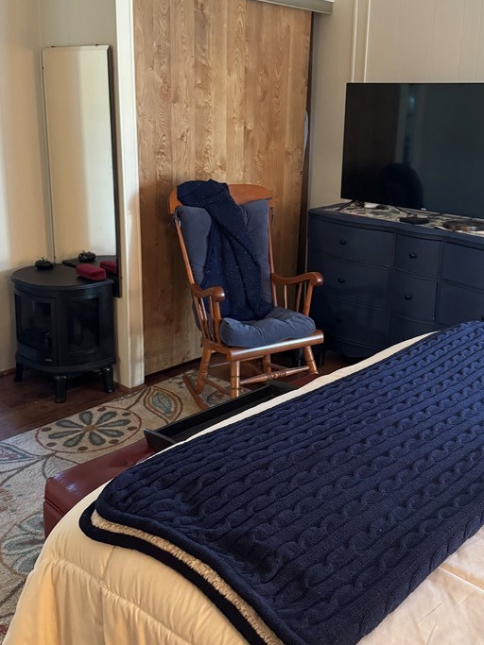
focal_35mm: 36
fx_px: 671
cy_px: 262
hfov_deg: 39.5
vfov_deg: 51.1
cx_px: 294
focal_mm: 6.76
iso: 800
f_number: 1.78
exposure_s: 1/40
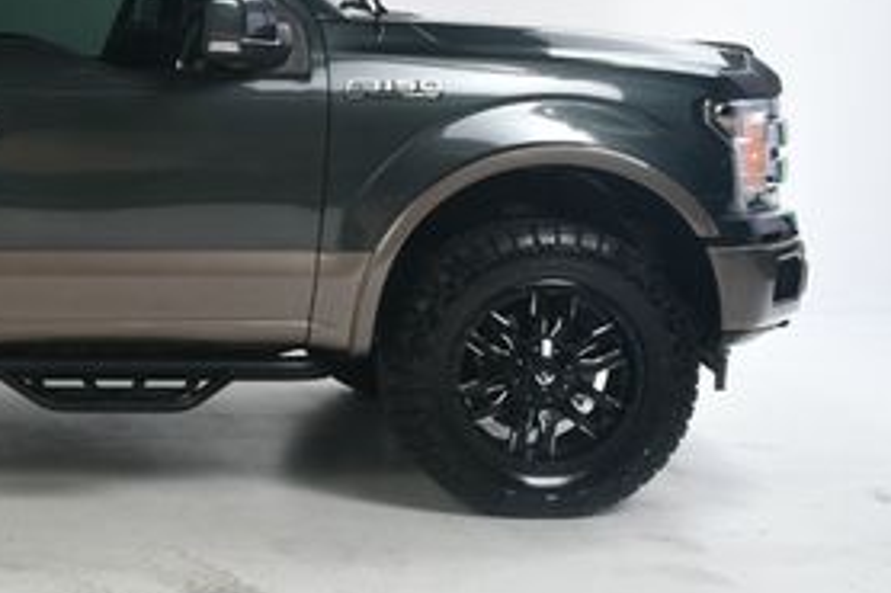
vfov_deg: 17.9
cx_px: -125
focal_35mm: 76
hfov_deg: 24.6
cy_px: 250
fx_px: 1880
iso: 100
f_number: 11
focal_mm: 22
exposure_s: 1/160
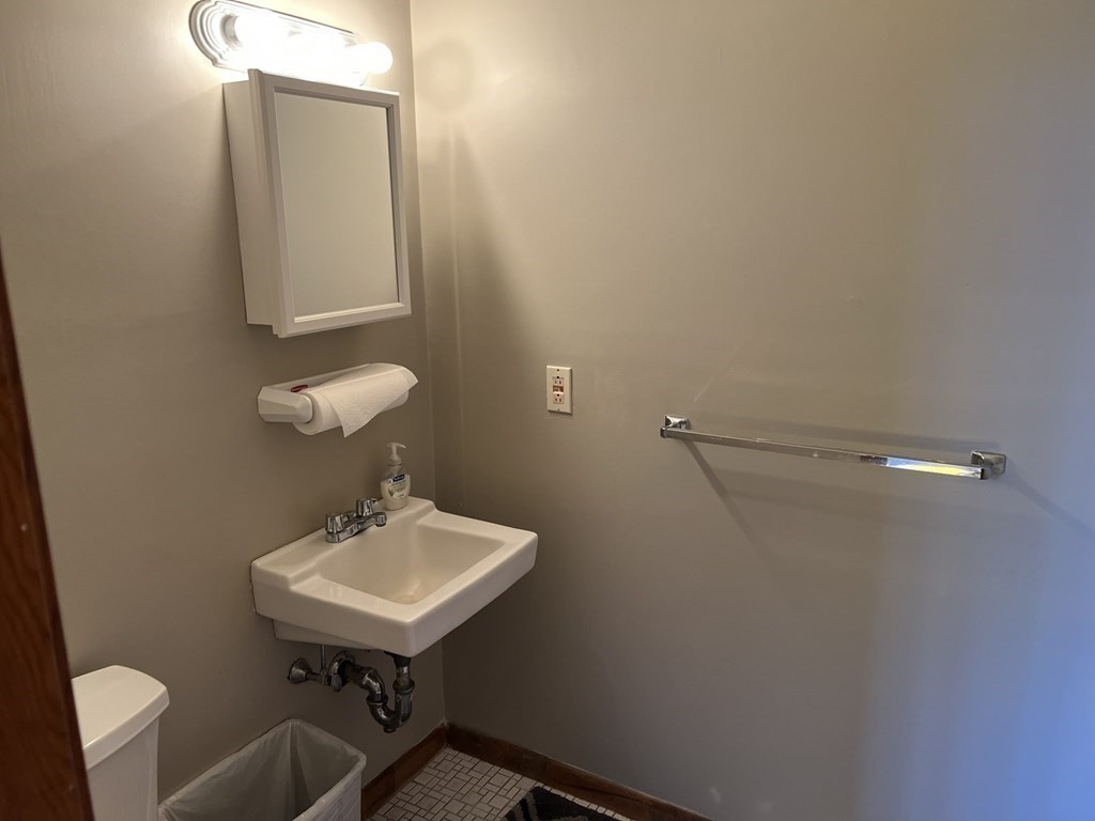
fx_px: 822
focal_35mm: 26
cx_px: 548
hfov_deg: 67.3
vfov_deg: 53.1
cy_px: 410
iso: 125
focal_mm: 5.7
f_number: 1.5
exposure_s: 1/60
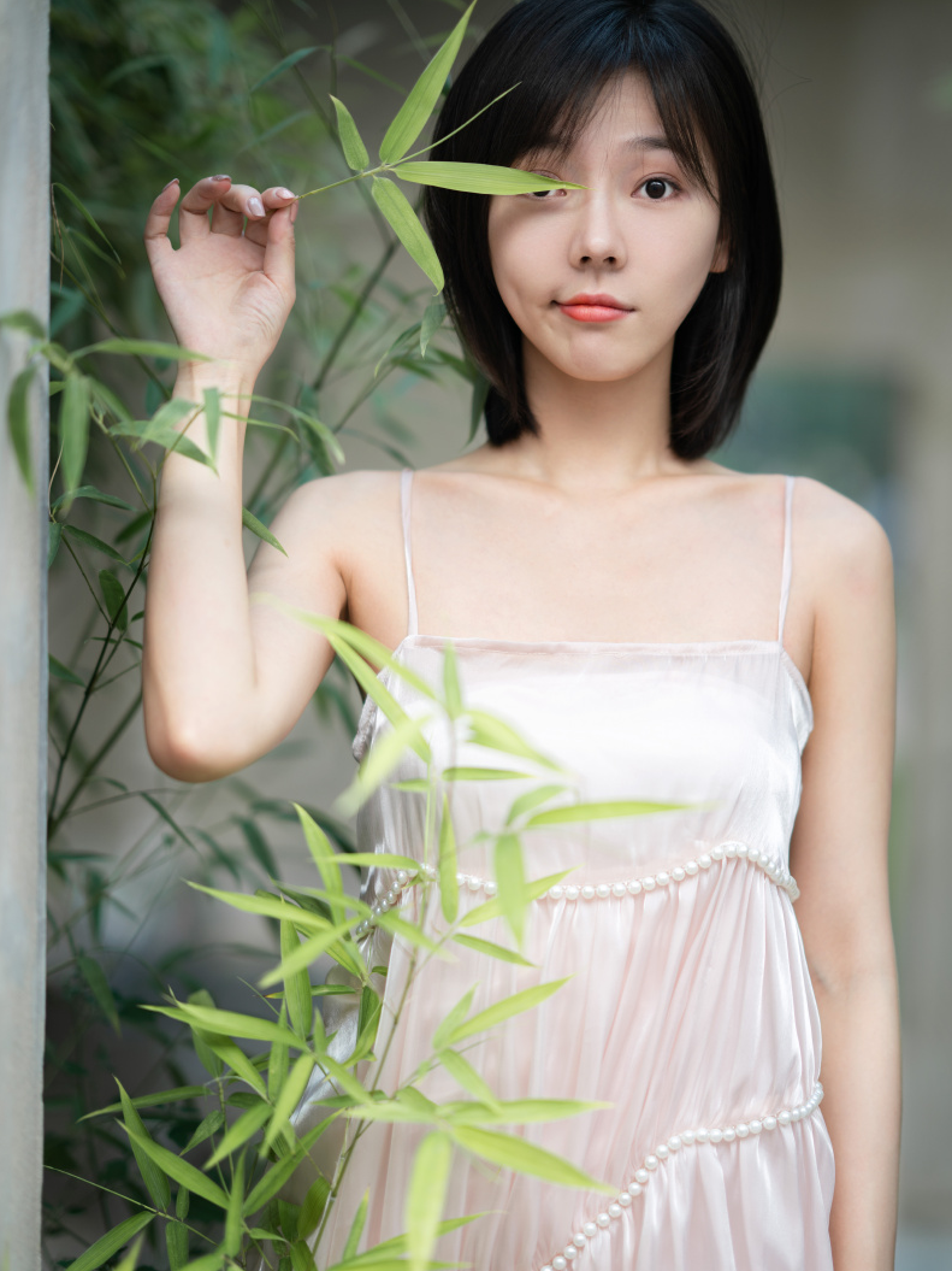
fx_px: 3411
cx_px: 479
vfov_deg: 21.1
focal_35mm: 93
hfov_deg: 15.9
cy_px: 653
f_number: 1.4
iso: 100
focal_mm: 85
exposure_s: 1/400
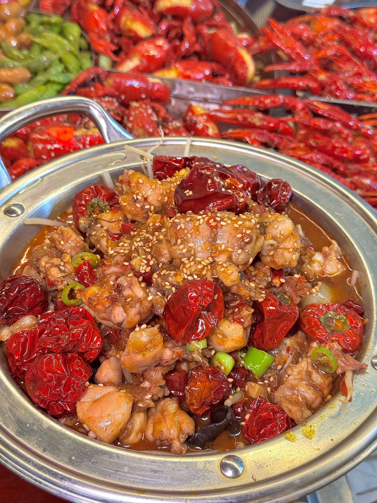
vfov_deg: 39.7
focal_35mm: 48
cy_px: 252
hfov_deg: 30.3
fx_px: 697
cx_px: 188
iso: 80
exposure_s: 1/50
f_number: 1.78
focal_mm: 6.76
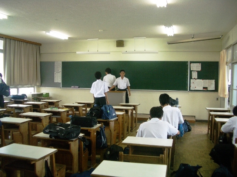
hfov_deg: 52.6
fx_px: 240
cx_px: 118
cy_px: 88
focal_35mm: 35
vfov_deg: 40.7
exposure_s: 1/100
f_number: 2.6
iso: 100
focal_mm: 5.8
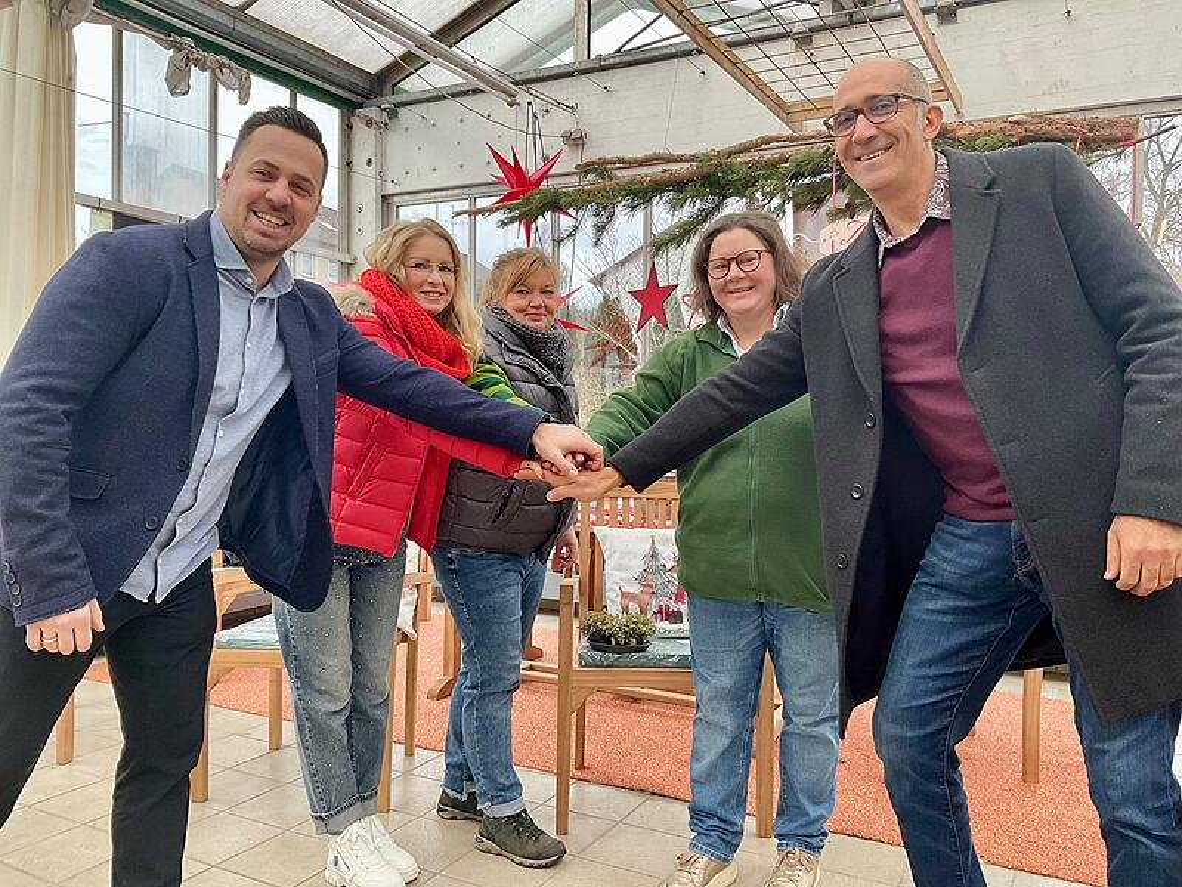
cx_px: 591
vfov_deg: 48.2
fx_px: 990
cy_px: 444
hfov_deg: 61.7
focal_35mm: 29
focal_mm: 3
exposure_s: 1/122
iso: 64
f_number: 1.8
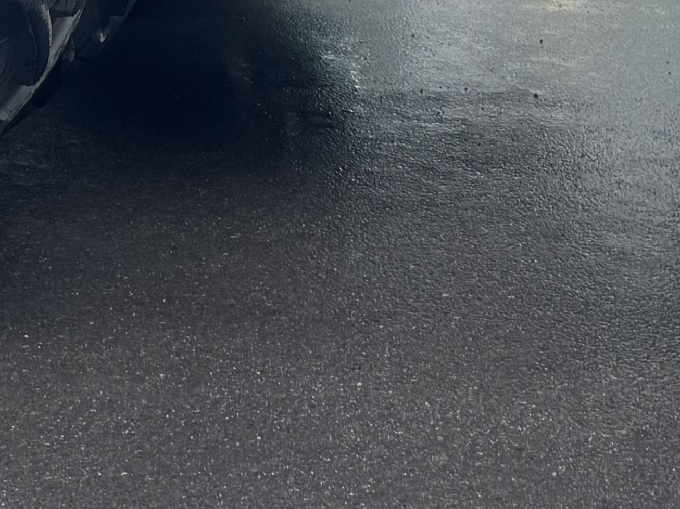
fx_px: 2062
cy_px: -373
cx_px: 467
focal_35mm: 105
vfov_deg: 12.9
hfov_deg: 18.7
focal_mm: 6.76
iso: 80
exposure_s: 1/938
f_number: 1.78
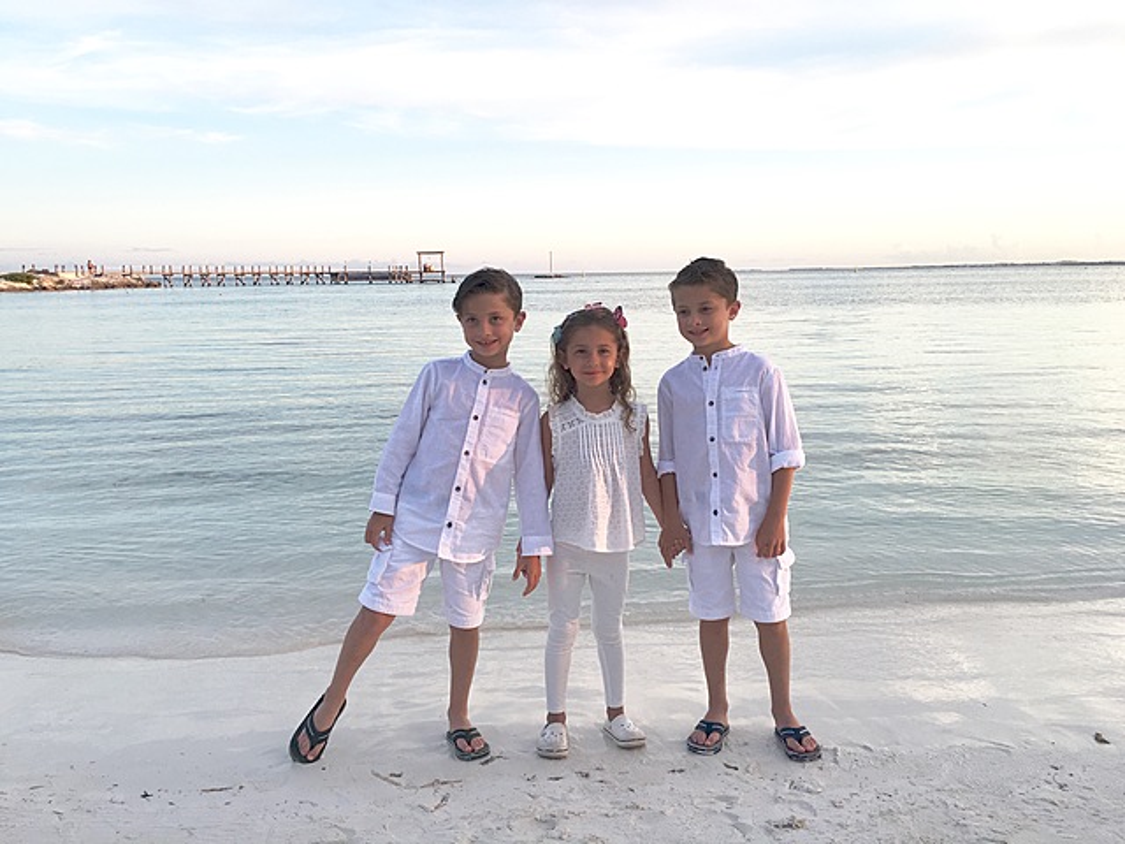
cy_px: 422
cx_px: 562
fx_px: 942
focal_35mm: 29
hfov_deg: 61.7
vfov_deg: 48.2
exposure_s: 1/120
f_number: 2.2
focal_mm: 4.15
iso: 25
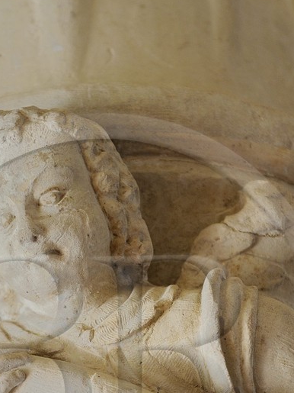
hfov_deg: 7.1
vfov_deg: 9.4
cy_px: 350
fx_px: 2368
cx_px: 104
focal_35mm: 209
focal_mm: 70
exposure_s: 1/80
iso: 800
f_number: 4
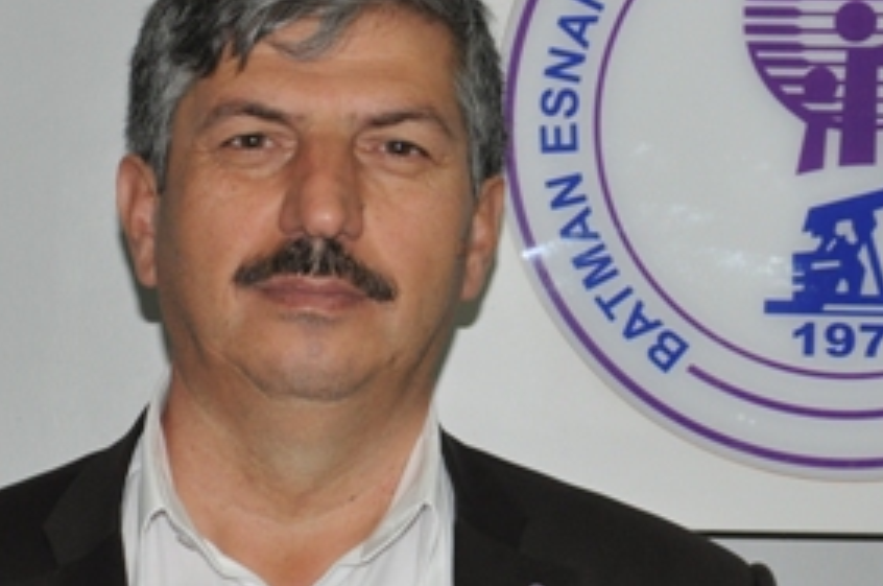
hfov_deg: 14.4
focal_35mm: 143
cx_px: 304
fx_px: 3501
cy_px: 425
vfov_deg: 9.5
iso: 800
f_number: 4.8
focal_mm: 42
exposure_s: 1/60
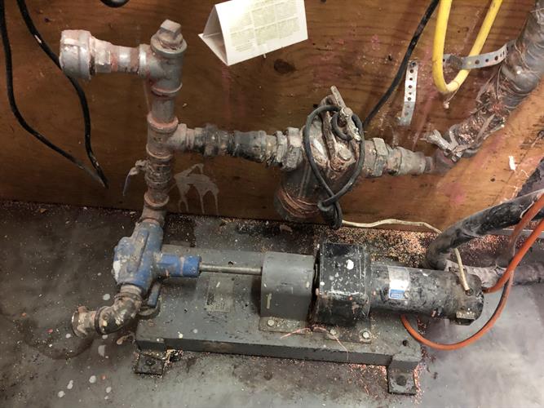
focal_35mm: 28
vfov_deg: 49.7
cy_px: 204
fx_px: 440
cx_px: 272
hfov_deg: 63.5
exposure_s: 1/4
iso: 125
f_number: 1.8
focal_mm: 4
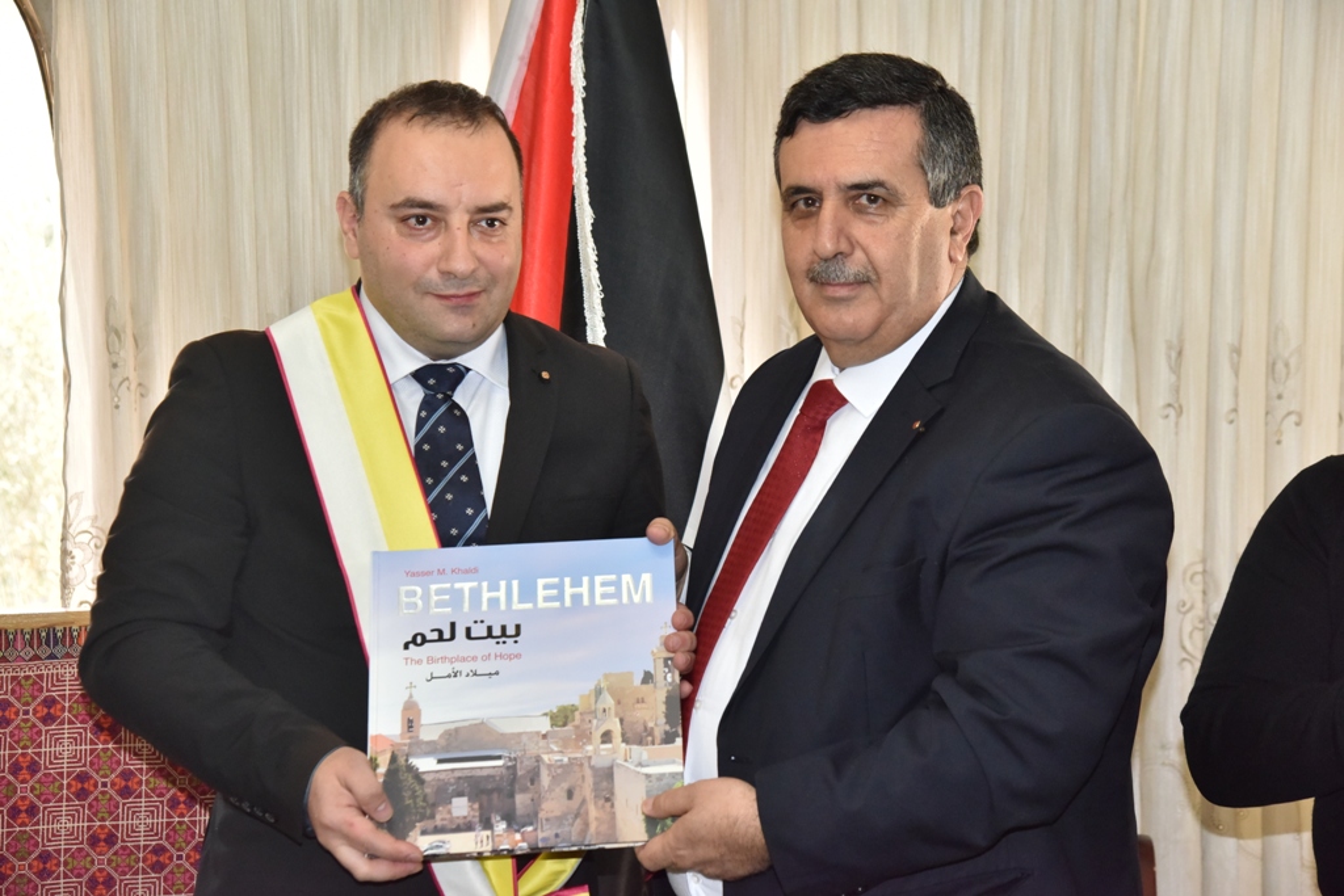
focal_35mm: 70
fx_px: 2614
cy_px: 448
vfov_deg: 19.5
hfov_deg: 28.8
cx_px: 672
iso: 2500
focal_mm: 70
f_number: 6.3
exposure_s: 1/160
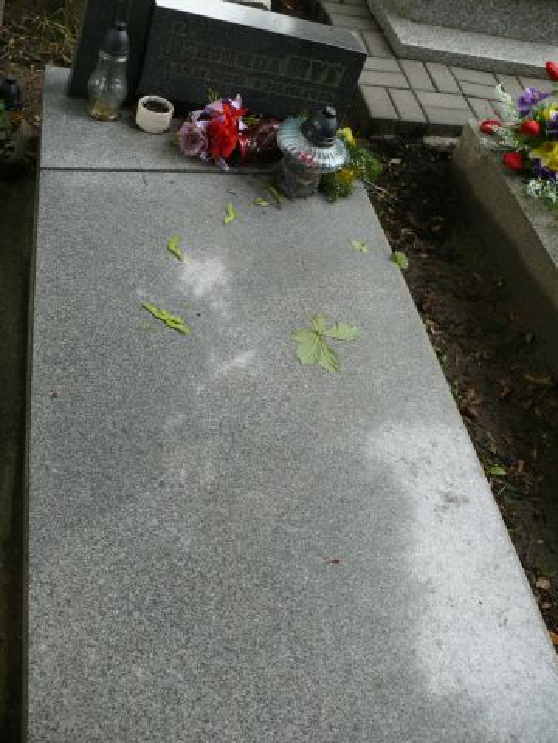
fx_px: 752
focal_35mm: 35
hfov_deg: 40.7
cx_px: 279
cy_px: 372
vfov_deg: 52.6
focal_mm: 7.4
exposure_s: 1/60
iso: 100
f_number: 2.8
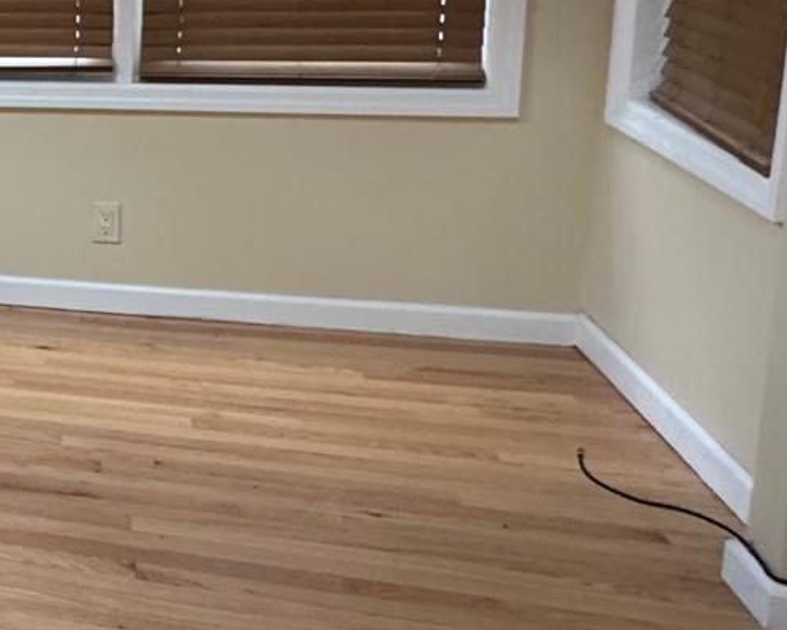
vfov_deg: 25.9
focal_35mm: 57
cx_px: -375
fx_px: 1328
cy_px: 69
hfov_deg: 25.4
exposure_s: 1/88
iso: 320
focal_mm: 2.22
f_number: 2.2
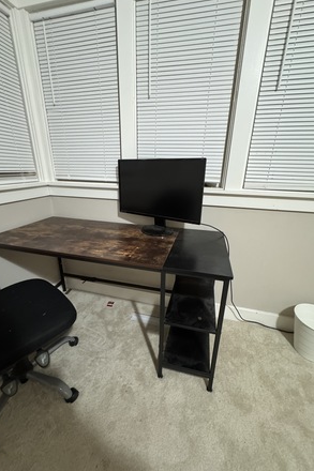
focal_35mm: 15
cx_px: 155
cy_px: 234
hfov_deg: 77.3
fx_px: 196
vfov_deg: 100.4
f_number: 2.2
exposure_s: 1/30
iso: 1250
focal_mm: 2.22
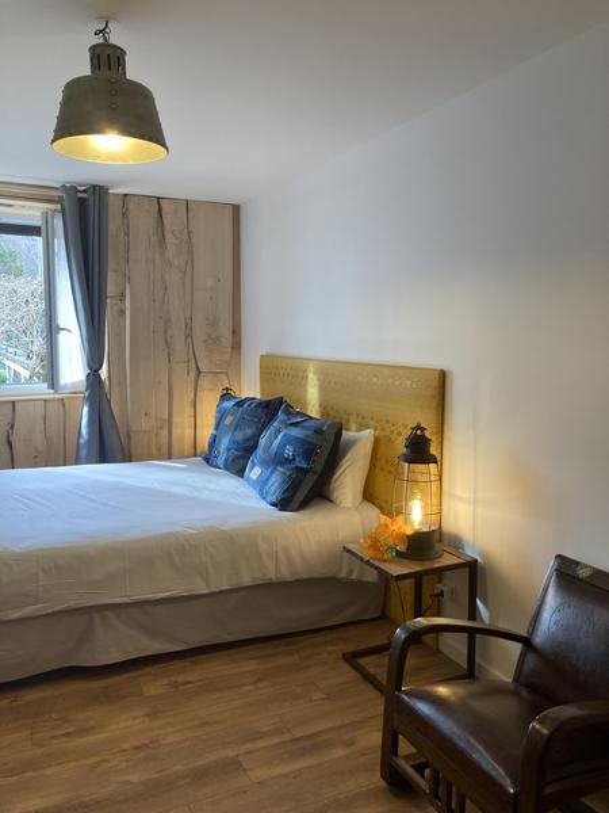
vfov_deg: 63.4
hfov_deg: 49.7
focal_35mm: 28
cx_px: 304
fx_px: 657
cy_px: 406
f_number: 1.8
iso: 50
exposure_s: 1/50
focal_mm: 3.99
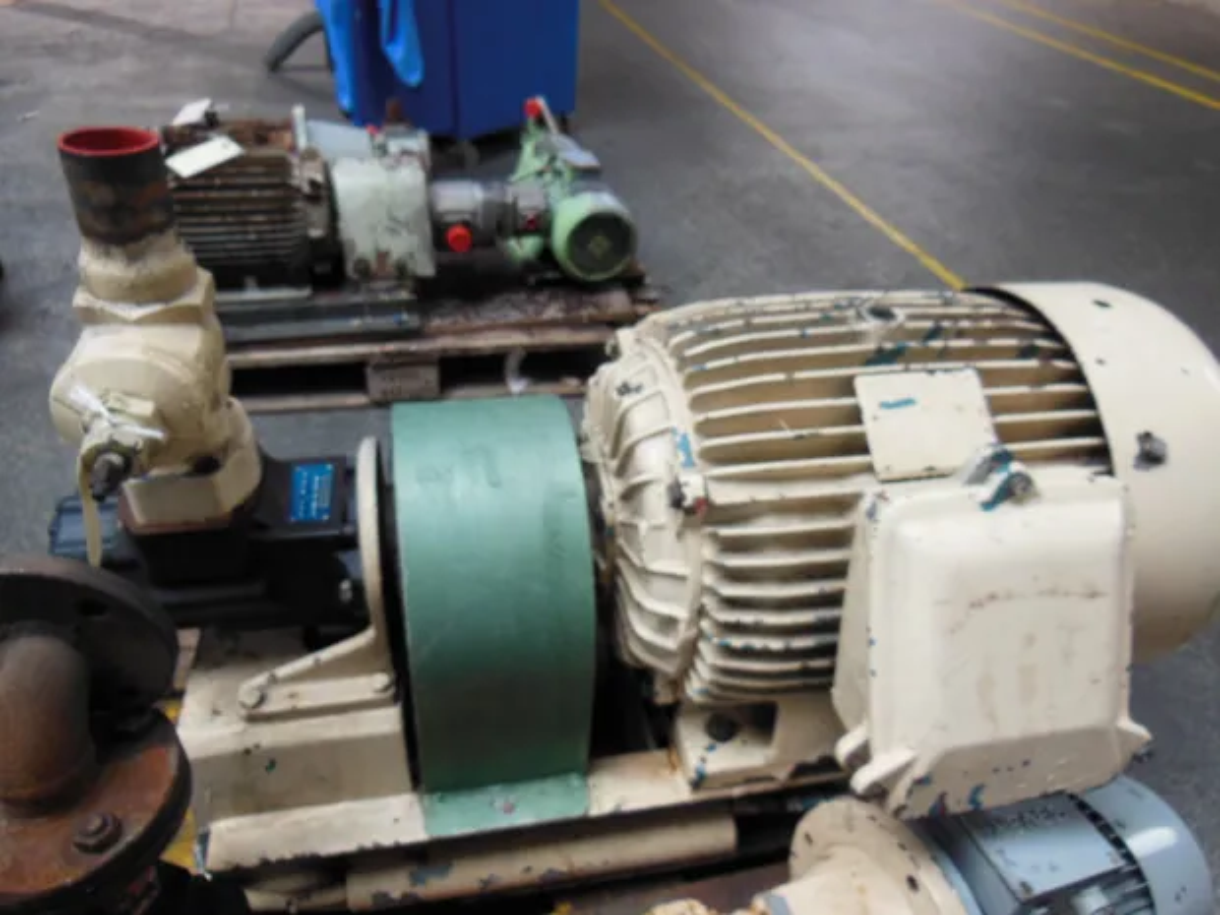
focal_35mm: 25
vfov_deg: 54.9
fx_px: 881
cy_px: 458
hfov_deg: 69.4
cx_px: 610
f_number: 3.5
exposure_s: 1/40
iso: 125
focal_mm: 4.5
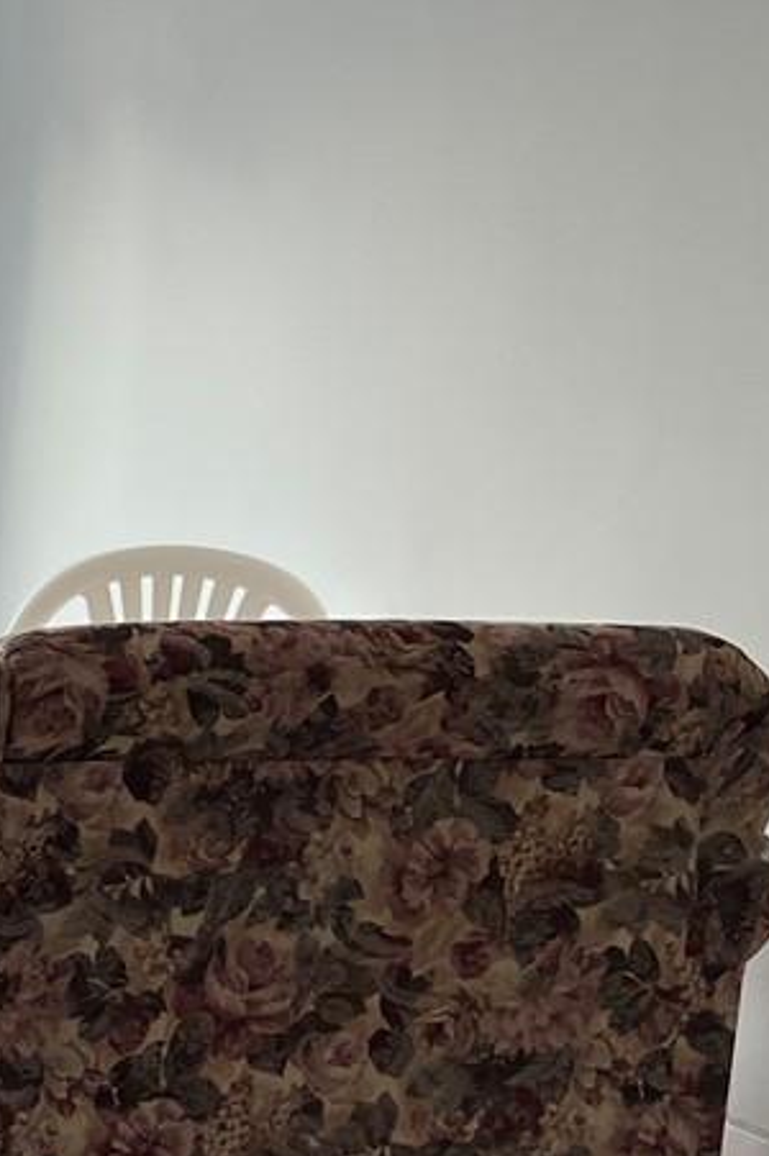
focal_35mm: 96
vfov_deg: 21.0
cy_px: 920
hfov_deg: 12.2
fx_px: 3080
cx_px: -879
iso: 64
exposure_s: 1/121
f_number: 1.5
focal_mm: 5.7
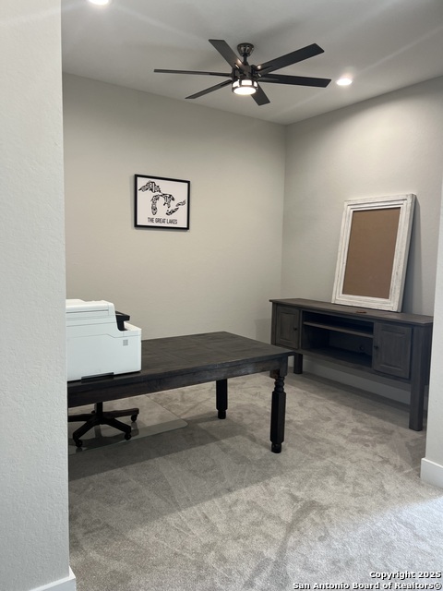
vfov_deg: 67.3
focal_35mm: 26
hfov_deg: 53.1
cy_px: 296
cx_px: 222
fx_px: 444
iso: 80
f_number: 1.5
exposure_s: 1/60
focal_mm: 5.7
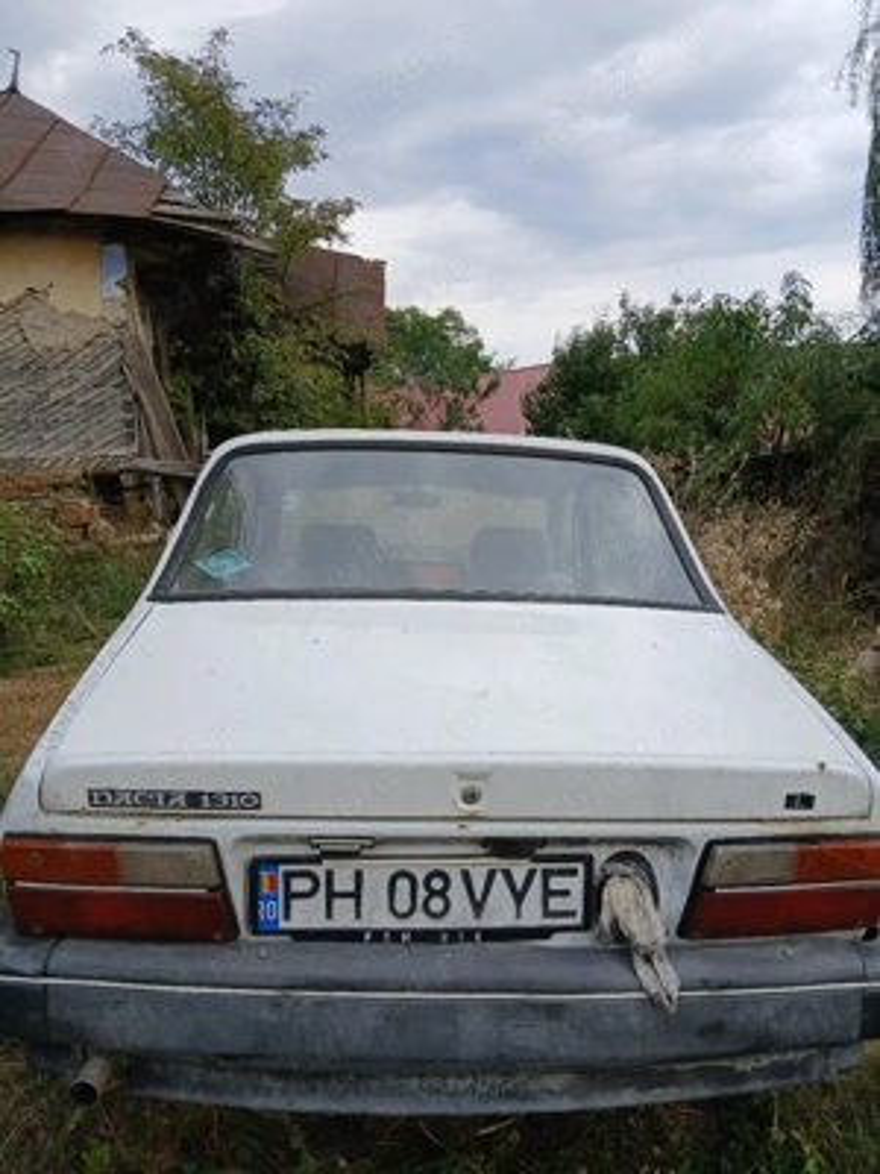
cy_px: 587
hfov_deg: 53.1
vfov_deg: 67.3
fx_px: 881
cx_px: 440
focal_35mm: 26
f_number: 1.8
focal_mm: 3.98
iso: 20
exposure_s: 1/125
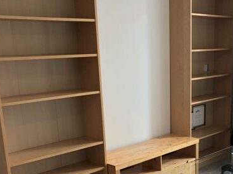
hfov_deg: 35.2
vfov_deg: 27.0
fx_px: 357
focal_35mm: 53
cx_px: 181
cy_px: 139
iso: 40
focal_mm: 4
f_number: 1.8
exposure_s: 1/120
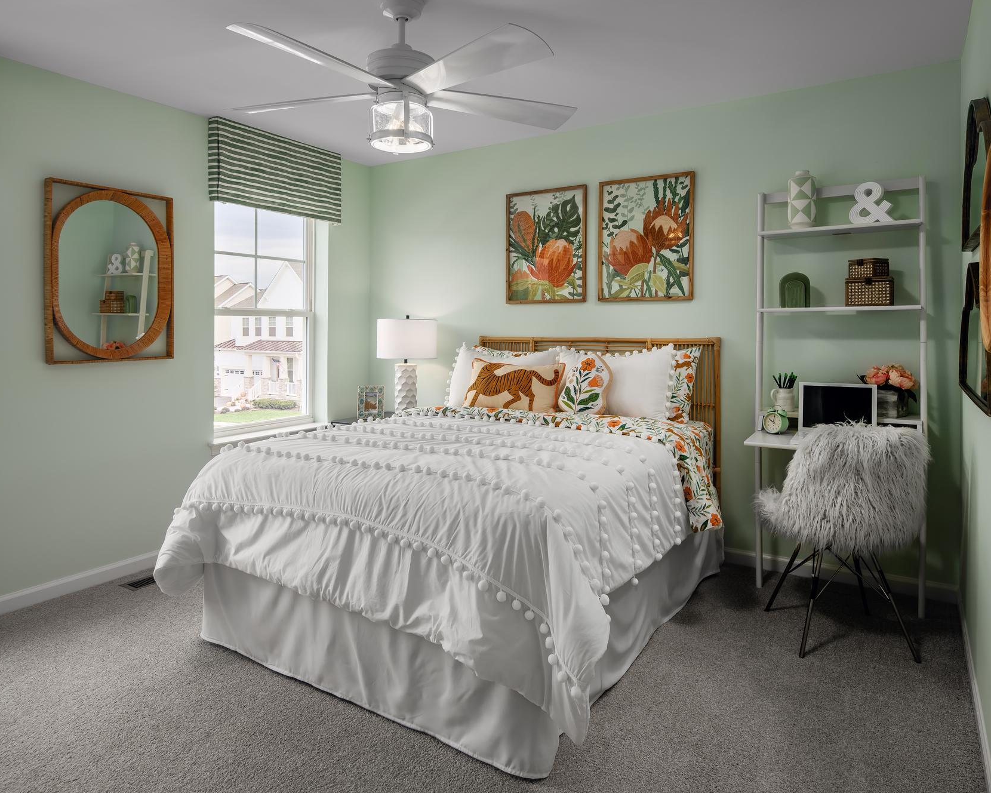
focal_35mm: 22
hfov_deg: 74.9
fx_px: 645
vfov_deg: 63.1
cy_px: 405
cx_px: 462
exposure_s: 1/200
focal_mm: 19
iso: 200
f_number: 10
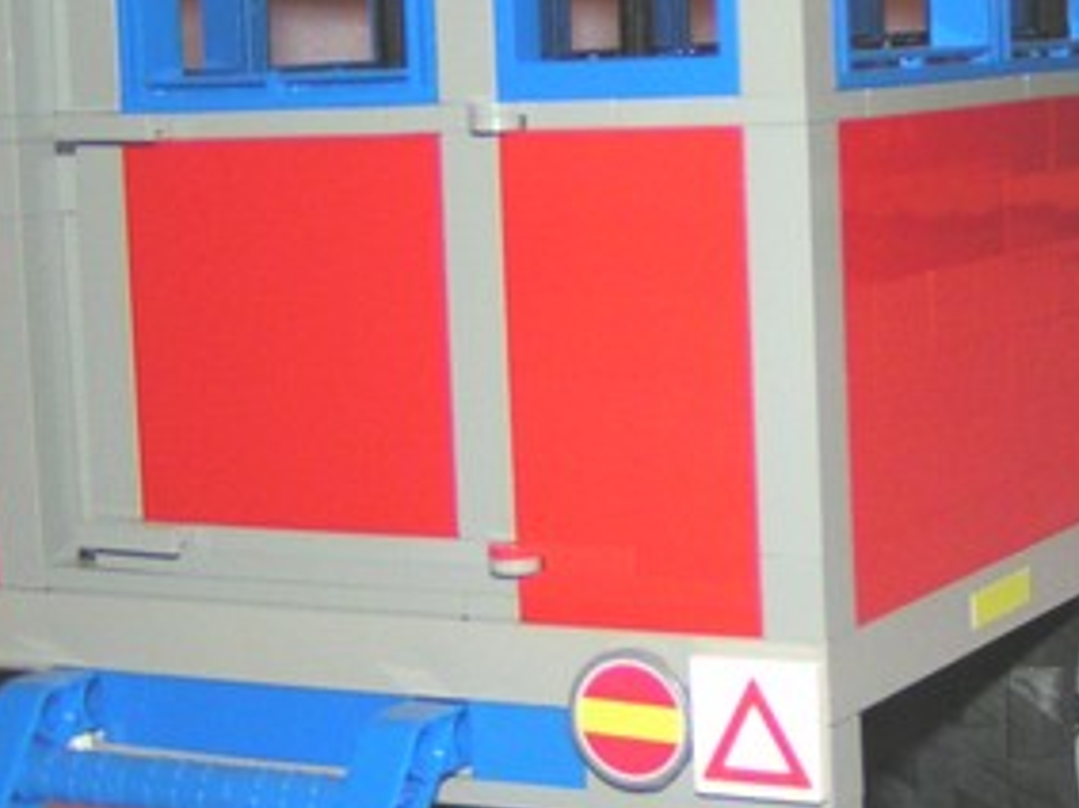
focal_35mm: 86
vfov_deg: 17.1
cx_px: 877
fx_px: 2680
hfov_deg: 22.4
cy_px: 271
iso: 200
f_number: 2.8
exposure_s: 1/40
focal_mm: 5.8
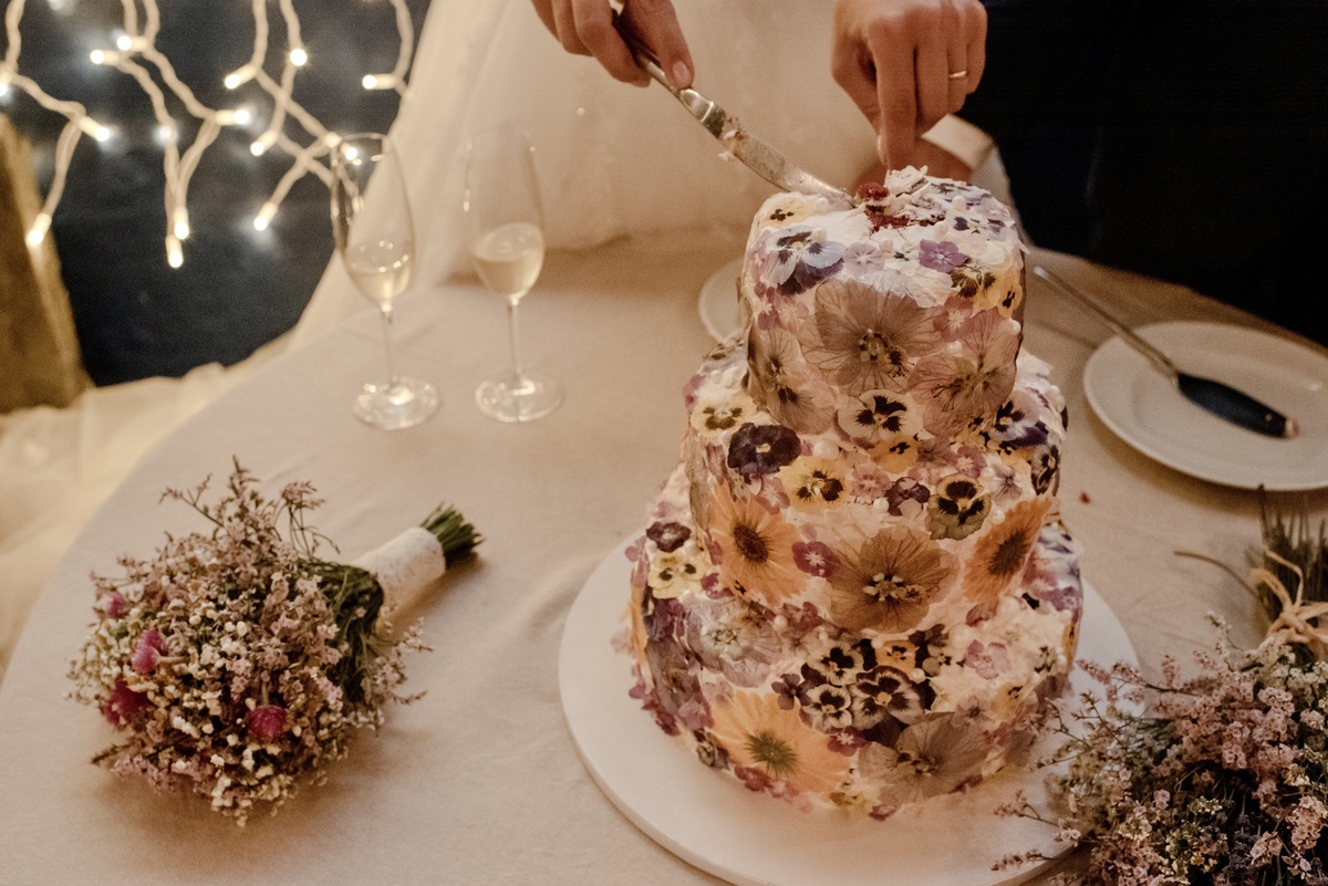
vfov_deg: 37.9
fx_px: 1292
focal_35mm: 35
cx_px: 664
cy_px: 443
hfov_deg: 54.4
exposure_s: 1/125
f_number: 2.5
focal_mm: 35
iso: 8000
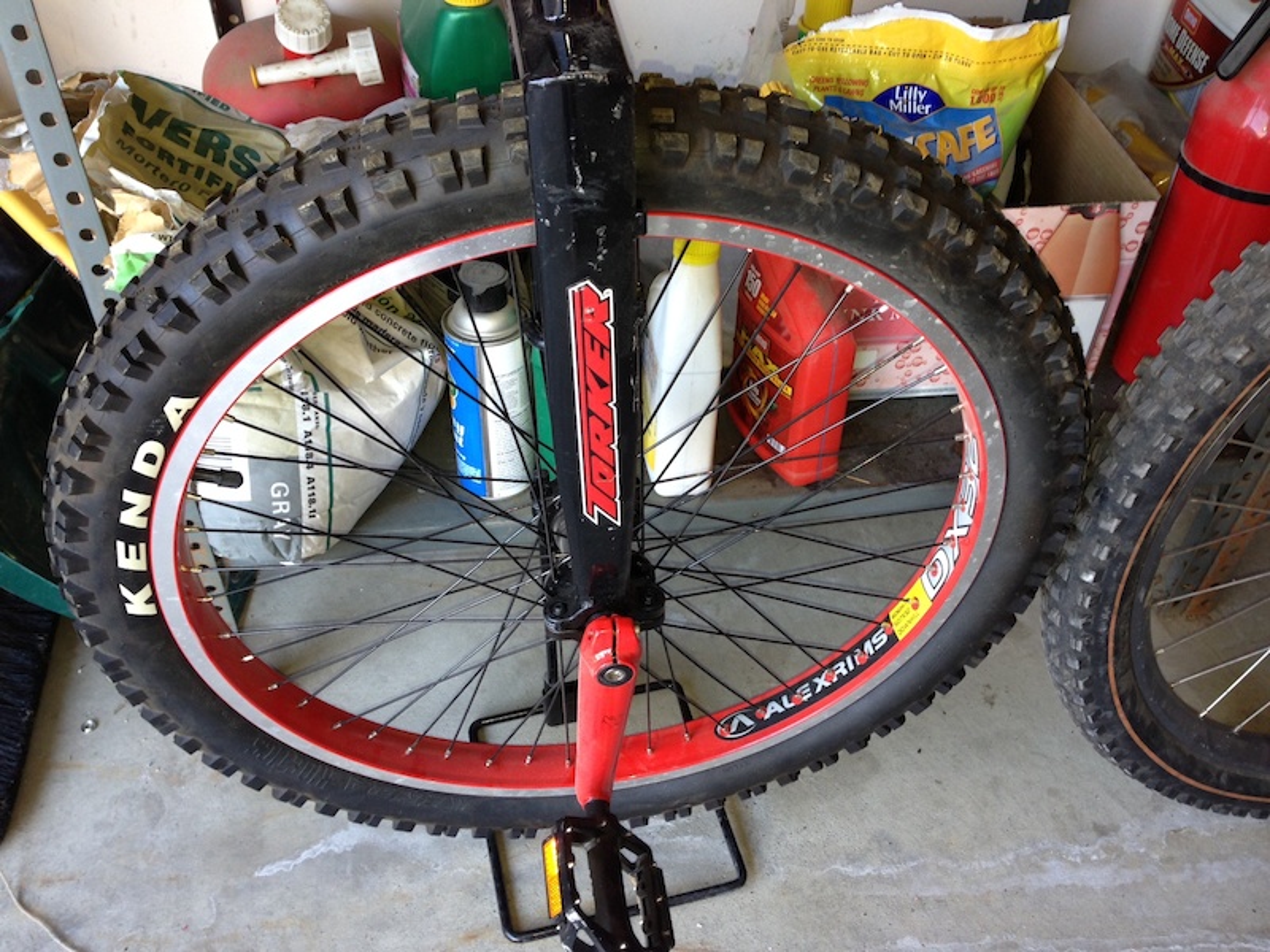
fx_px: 1211
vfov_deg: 42.9
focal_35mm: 33
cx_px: 635
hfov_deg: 55.4
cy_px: 476
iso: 64
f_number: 2.4
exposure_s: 1/20
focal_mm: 4.13
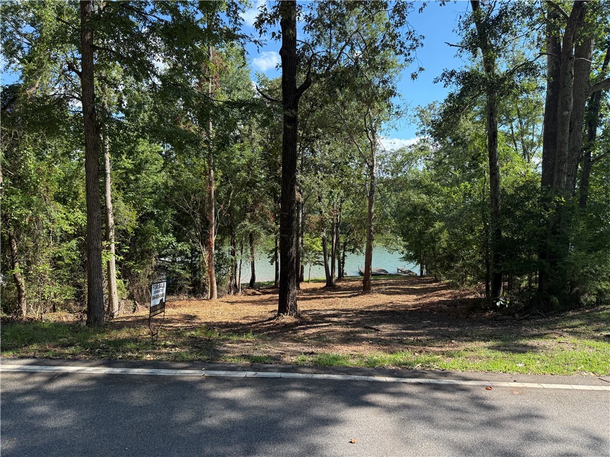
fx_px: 423
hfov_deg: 71.6
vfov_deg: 56.8
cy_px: 228
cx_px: 305
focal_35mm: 24
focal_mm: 6.76
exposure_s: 1/1553
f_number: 1.78
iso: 100
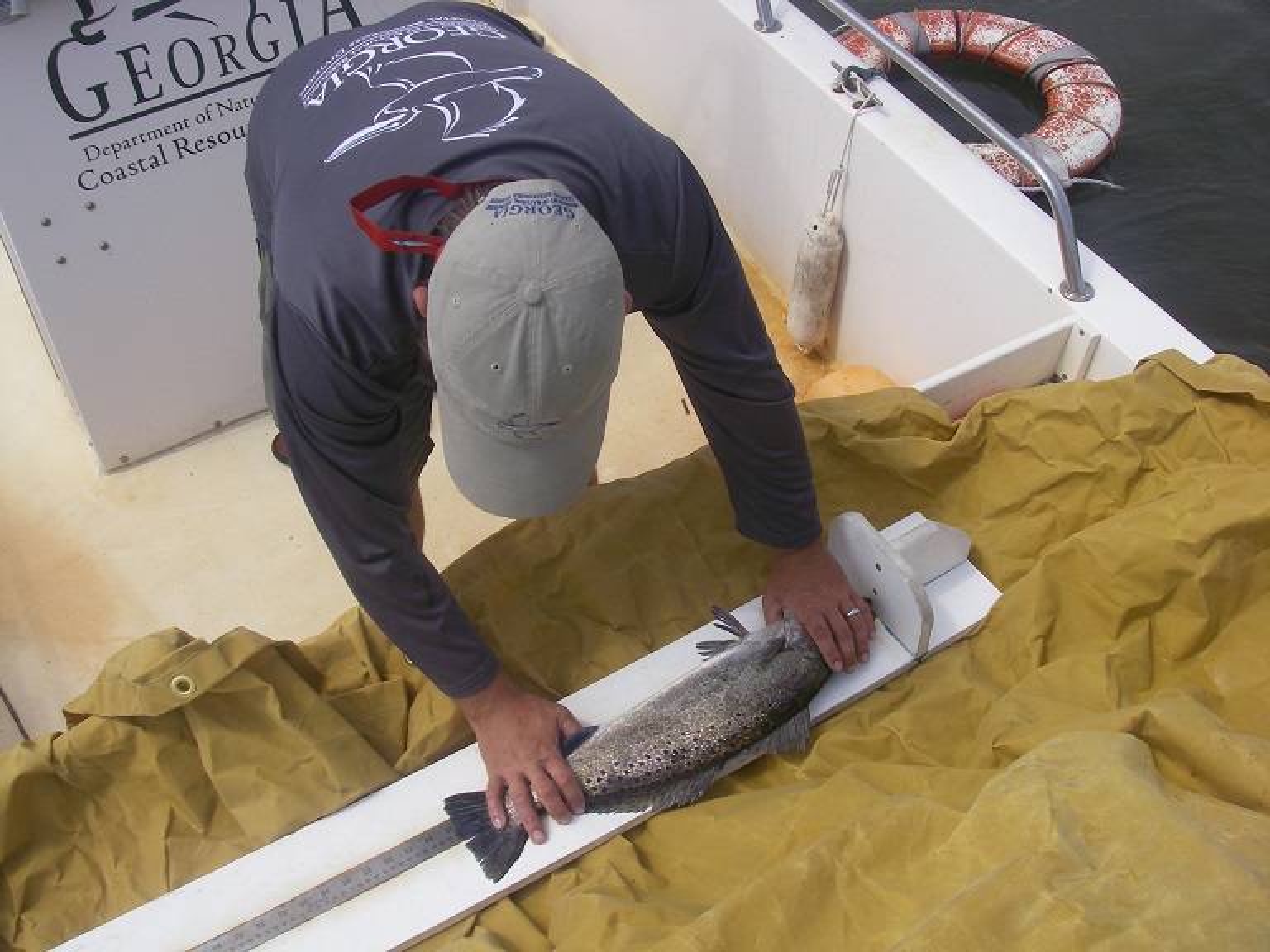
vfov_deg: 37.7
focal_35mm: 38
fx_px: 1394
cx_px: 635
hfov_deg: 49.0
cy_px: 476
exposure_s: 1/320
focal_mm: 6.3
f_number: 6.6
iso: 64
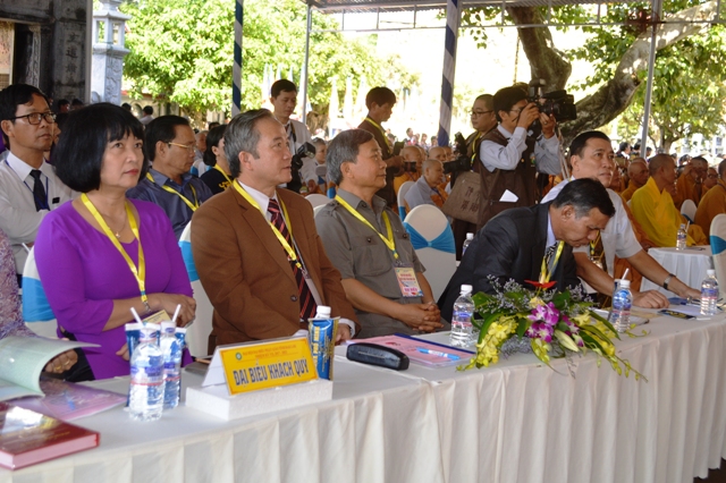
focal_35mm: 48
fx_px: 967
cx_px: 363
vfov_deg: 28.0
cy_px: 242
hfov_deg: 41.1
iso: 280
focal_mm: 32
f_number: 4.8
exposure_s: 1/125
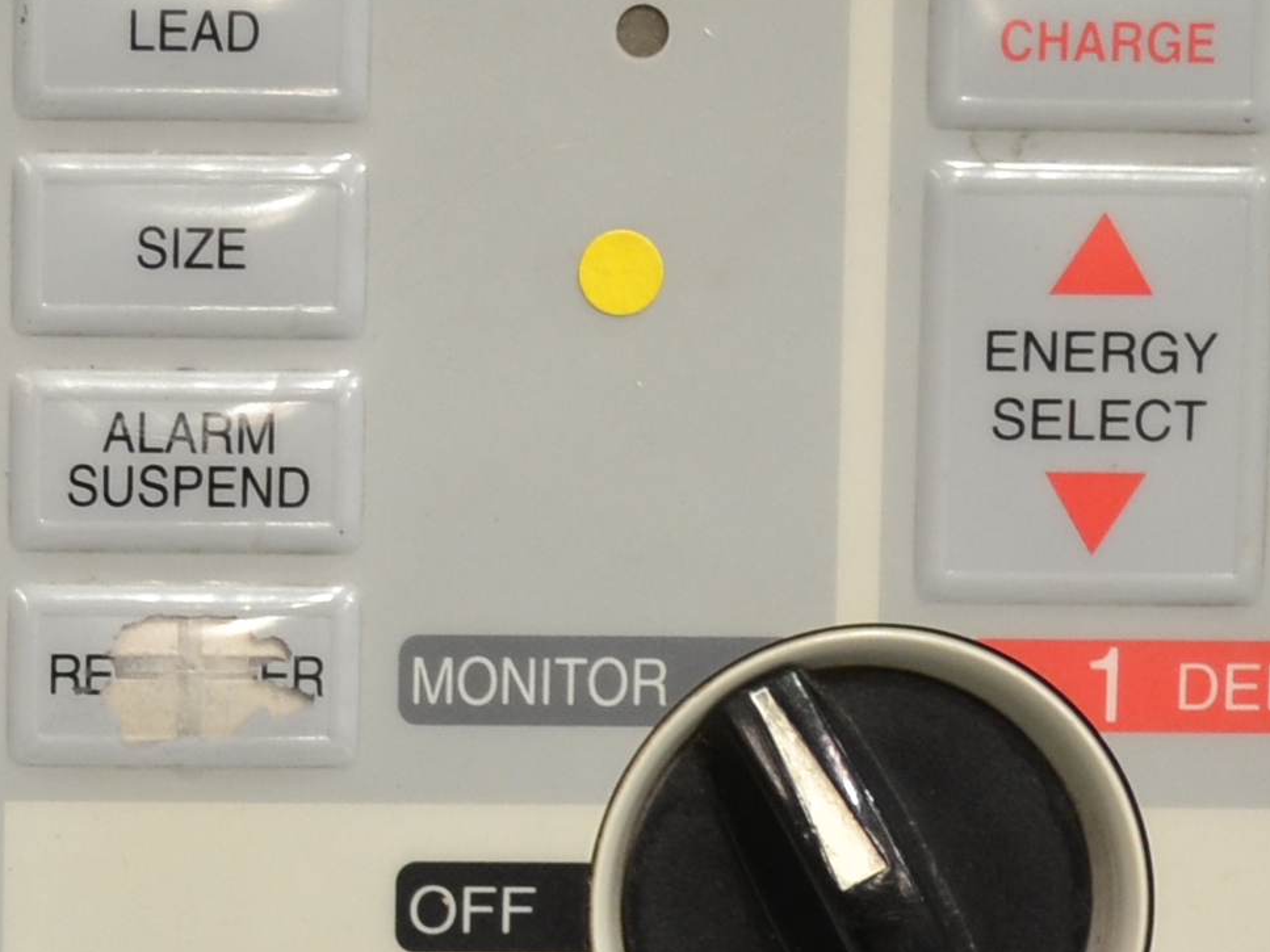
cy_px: 1104
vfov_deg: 8.9
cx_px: -89
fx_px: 6053
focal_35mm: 165
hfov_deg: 11.8
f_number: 4
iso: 400
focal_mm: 24
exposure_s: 1/20
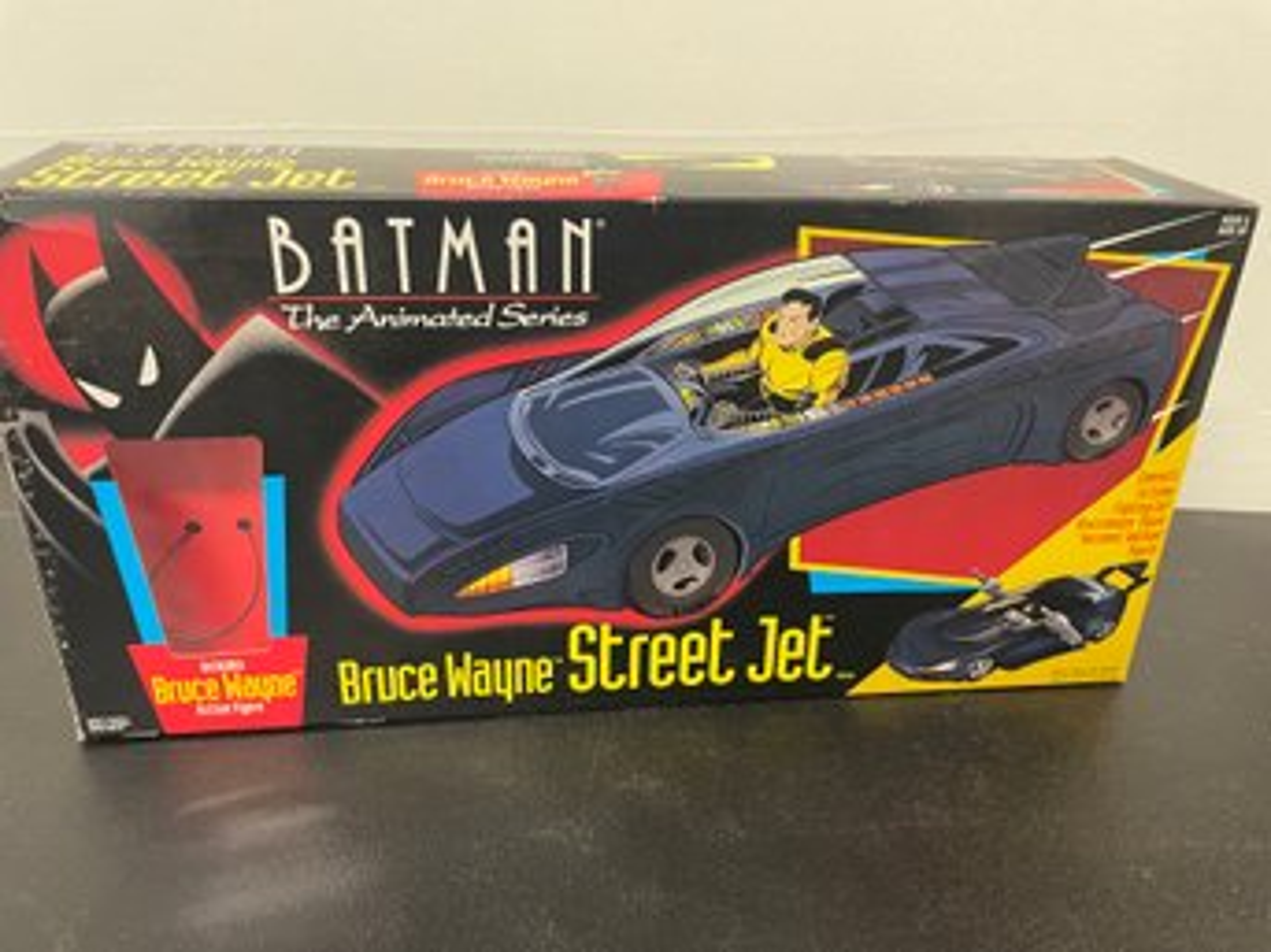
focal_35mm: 26
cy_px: 476
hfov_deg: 67.3
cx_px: 636
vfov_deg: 53.0
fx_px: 954
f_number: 1.6
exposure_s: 1/60
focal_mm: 4.2
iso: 200
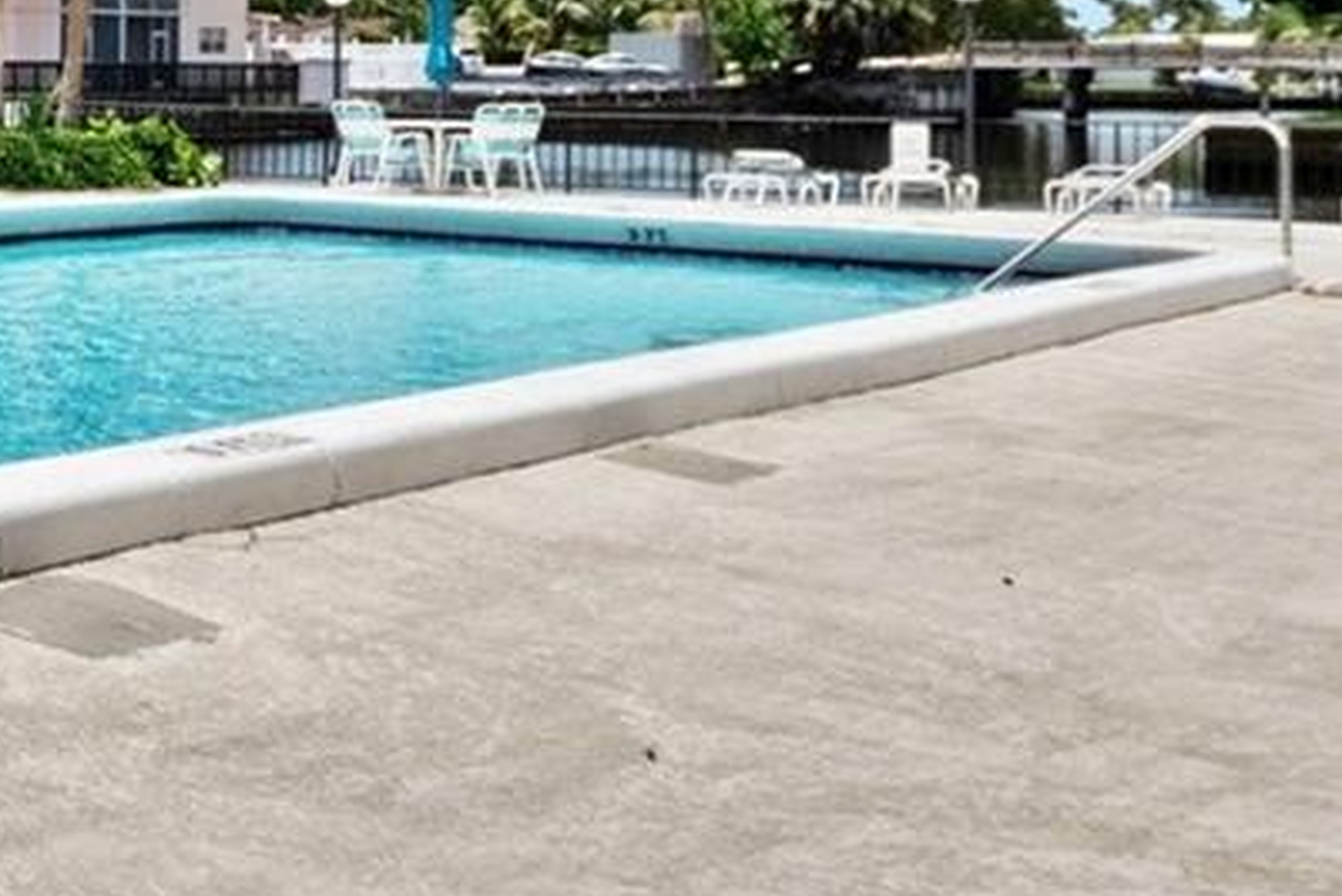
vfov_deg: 22.1
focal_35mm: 60
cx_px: -453
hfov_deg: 27.3
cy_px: 70
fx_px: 2237
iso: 200
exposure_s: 1/1600
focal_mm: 10
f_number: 8
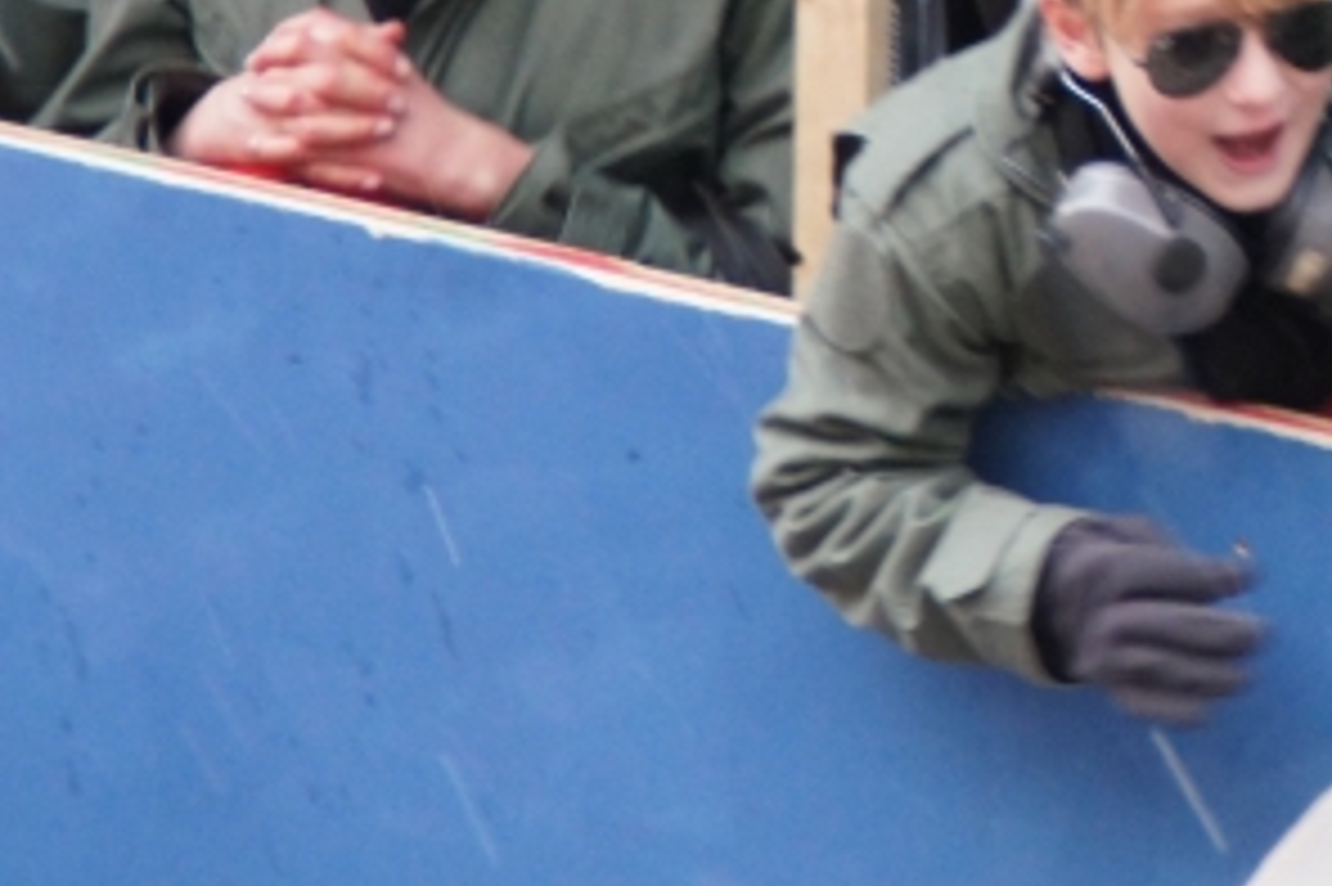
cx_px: 1922
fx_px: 20227
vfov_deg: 2.5
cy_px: -387
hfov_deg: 3.8
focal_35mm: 547
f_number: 5.6
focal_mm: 120
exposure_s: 1/40
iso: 1600
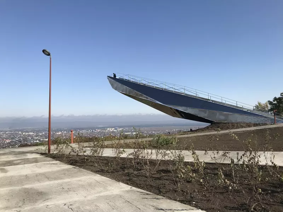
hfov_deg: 63.4
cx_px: 142
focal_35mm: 28
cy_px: 106
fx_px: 229
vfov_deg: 49.7
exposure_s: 1/2994
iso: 20
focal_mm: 3.99
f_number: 1.8
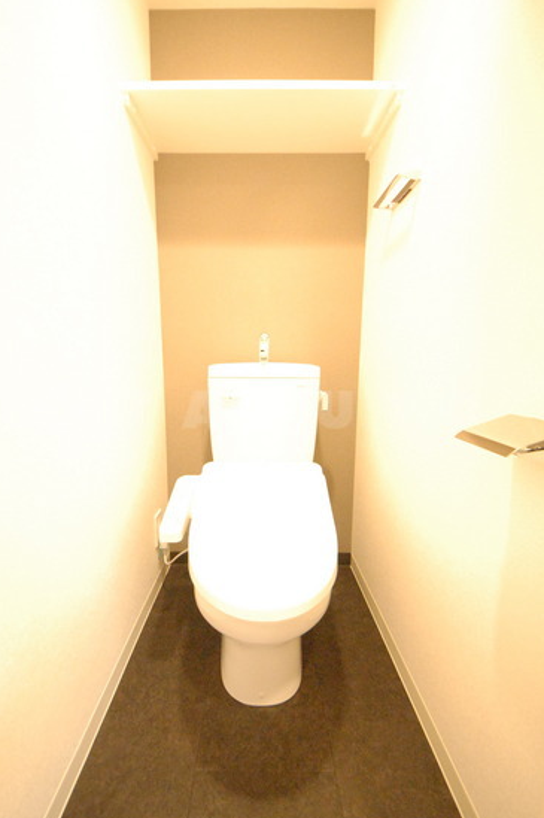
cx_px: 256
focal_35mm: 14
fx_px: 318
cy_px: 411
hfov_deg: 81.0
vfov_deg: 104.3
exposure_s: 1/30
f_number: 4.5
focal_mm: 8
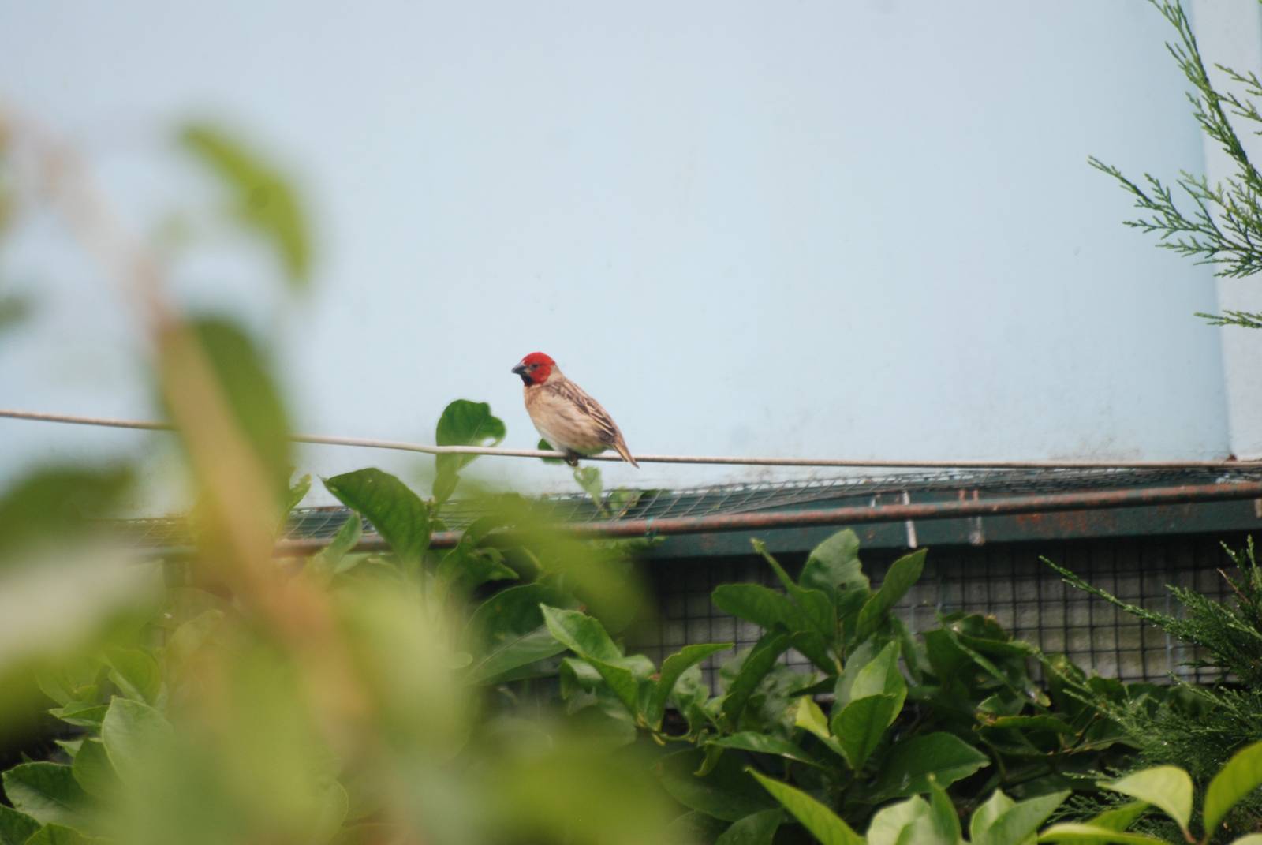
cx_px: 631
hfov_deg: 4.6
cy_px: 422
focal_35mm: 450
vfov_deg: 3.1
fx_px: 15794
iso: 200
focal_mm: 300
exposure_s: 1/250
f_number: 5.6
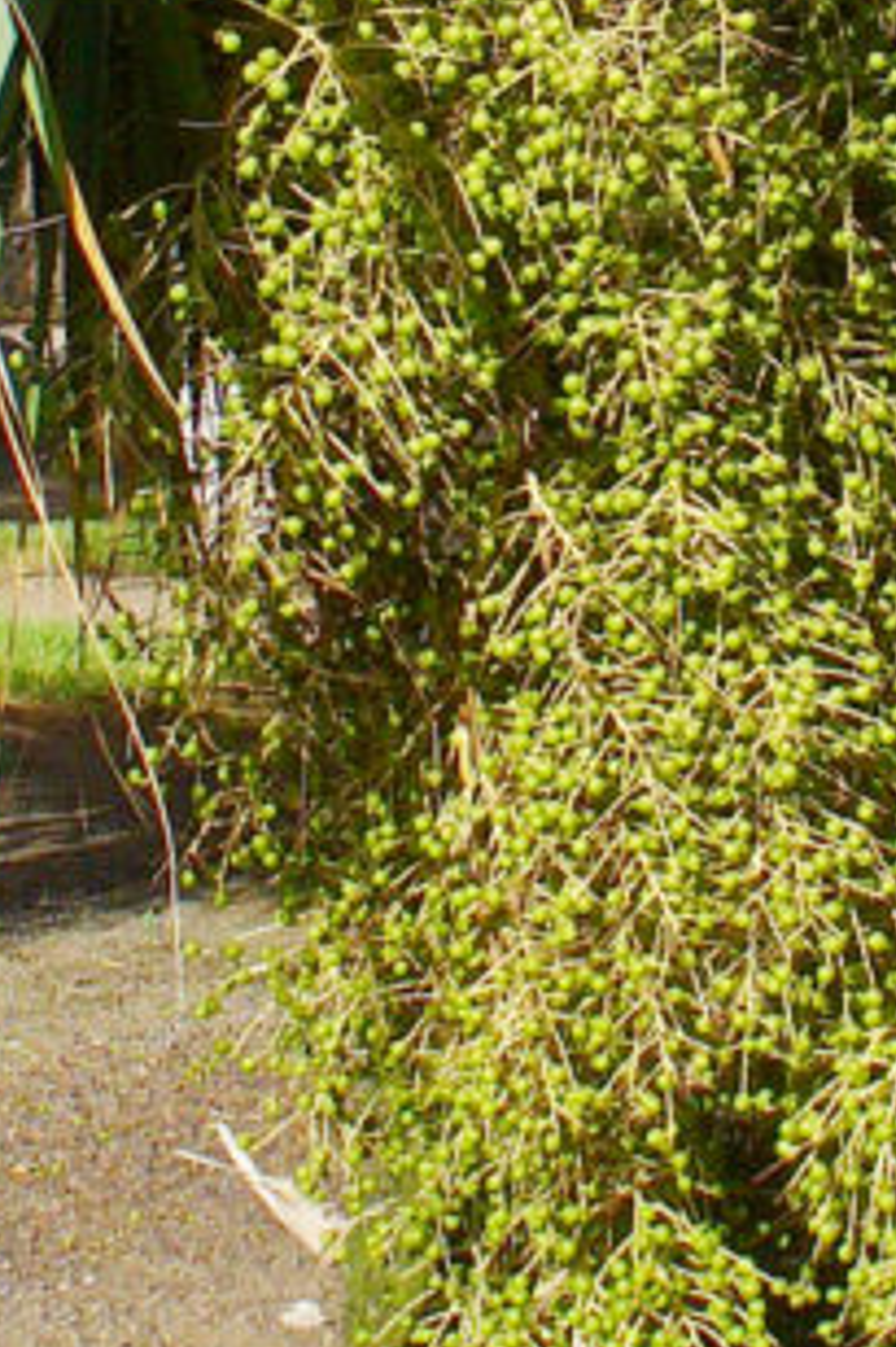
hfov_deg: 10.7
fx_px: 4784
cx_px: 634
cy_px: 4
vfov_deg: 15.7
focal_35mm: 128
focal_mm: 6.1
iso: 64
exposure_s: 1/250
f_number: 5.6
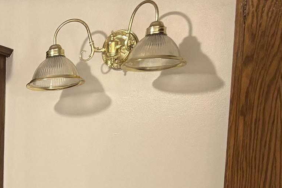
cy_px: 421
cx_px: -161
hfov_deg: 16.9
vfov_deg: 11.1
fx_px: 846
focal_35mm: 108
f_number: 1.6
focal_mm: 5.96
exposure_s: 1/60
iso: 100
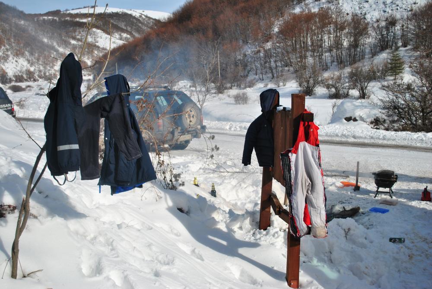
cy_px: 144
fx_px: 432
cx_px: 216
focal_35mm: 36
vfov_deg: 37.0
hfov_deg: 53.1
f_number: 4
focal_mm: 24
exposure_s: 1/1600
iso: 100
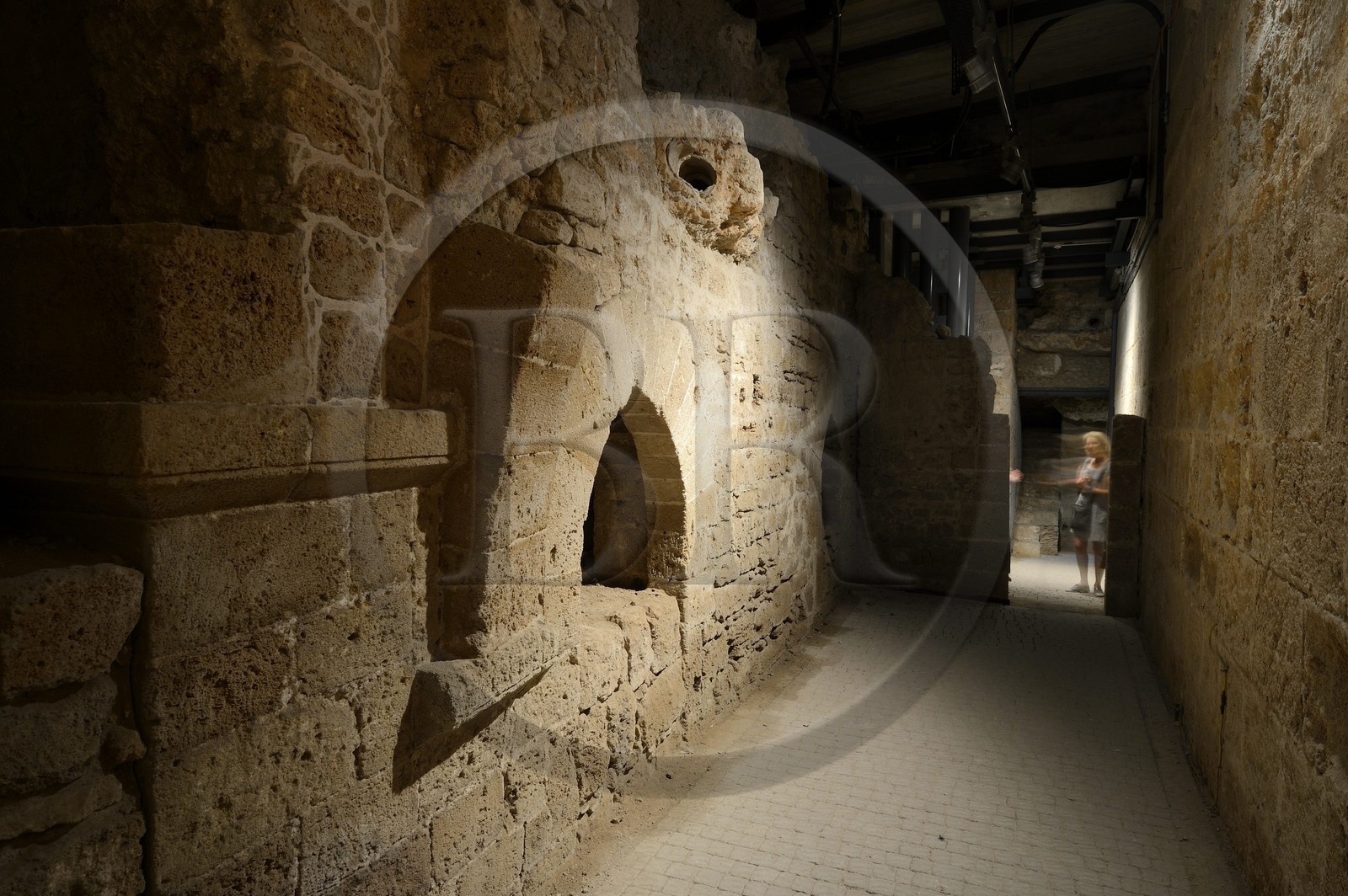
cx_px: 674
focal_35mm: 20
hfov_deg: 84.0
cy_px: 448
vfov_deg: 61.8
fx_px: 748
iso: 400
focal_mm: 20
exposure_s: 2
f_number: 9
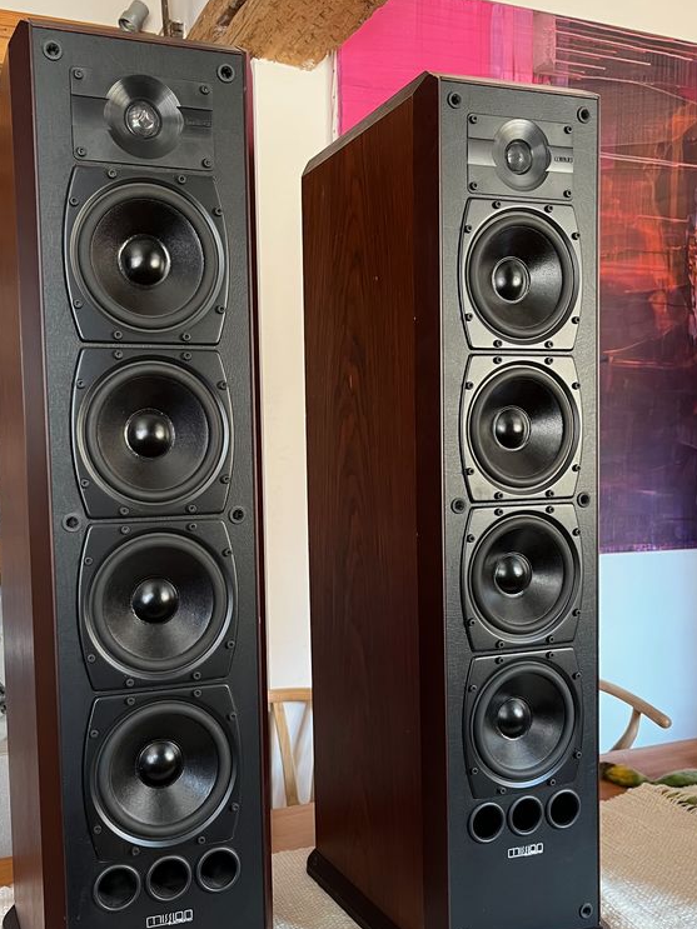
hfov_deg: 40.4
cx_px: 262
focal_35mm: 35
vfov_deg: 52.5
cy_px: 520
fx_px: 940
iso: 320
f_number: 1.6
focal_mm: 5.1
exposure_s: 1/60
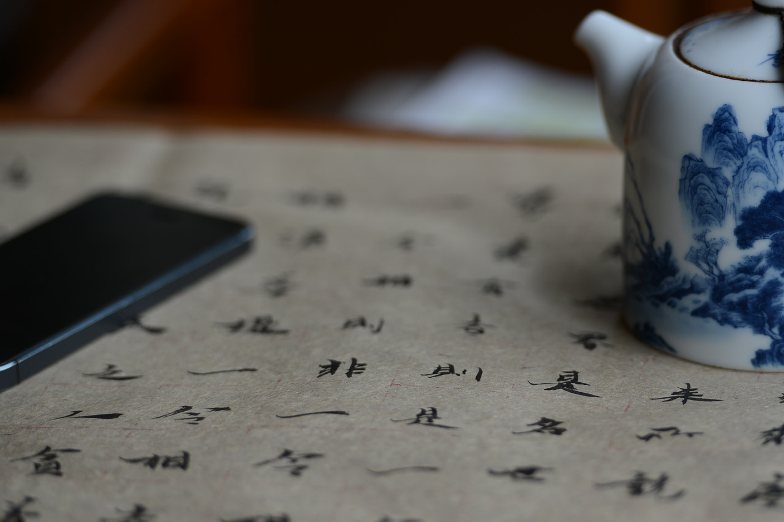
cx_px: 465
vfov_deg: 4.7
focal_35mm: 291
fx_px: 6333
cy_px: 304
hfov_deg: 7.1
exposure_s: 1/125
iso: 100
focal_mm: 200
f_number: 2.8
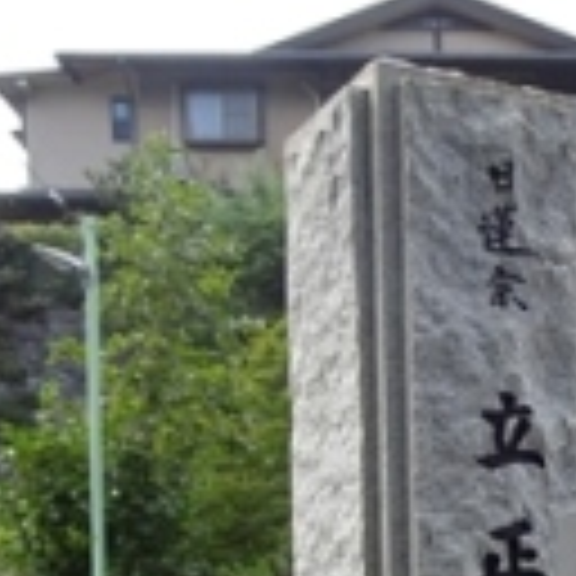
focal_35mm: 83
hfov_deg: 19.9
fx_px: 1563
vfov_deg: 19.8
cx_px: 646
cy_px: 670
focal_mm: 4.1
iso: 80
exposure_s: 1/320
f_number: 3.5
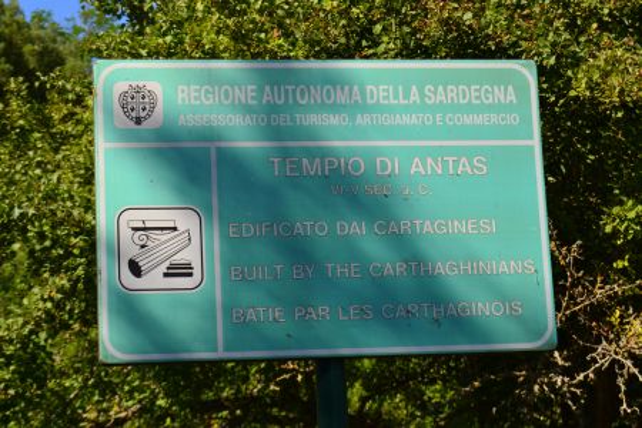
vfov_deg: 16.6
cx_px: 321
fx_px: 1471
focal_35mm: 82
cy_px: 214
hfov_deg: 24.6
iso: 400
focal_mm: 55
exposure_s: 1/500
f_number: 11
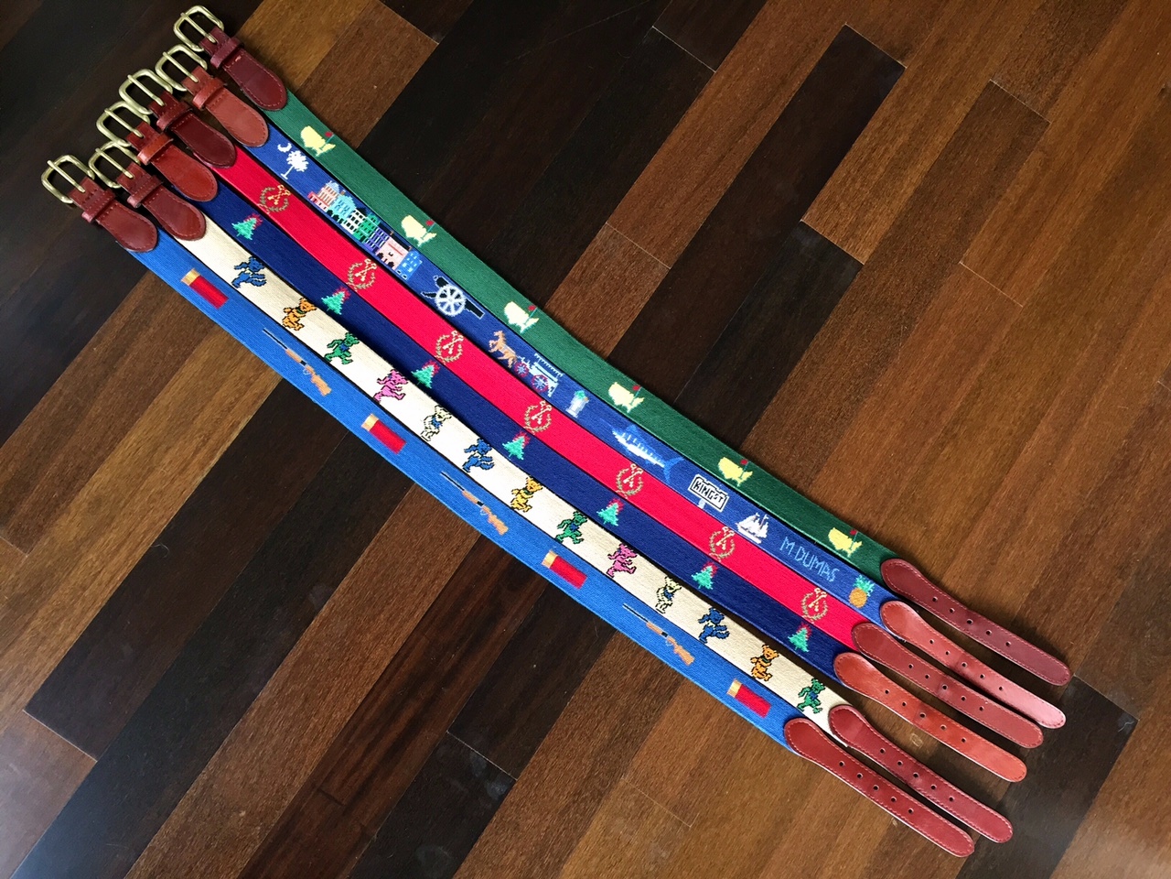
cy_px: 440
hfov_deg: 61.7
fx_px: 981
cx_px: 586
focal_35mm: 29
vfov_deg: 48.2
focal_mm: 4.15
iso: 64
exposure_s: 1/30
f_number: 2.2
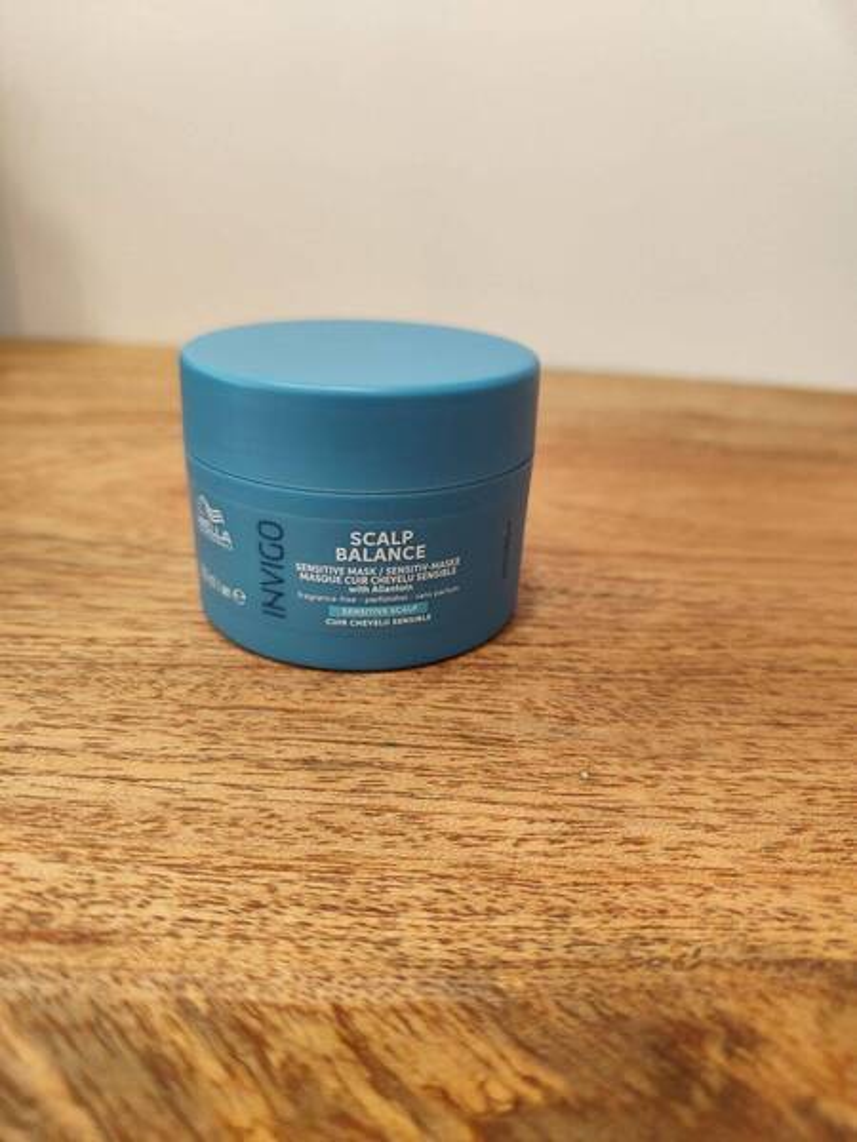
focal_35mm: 23
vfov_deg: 73.9
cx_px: 428
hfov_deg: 58.9
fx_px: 759
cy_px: 571
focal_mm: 6.19
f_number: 1.65
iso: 400
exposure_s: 1/100
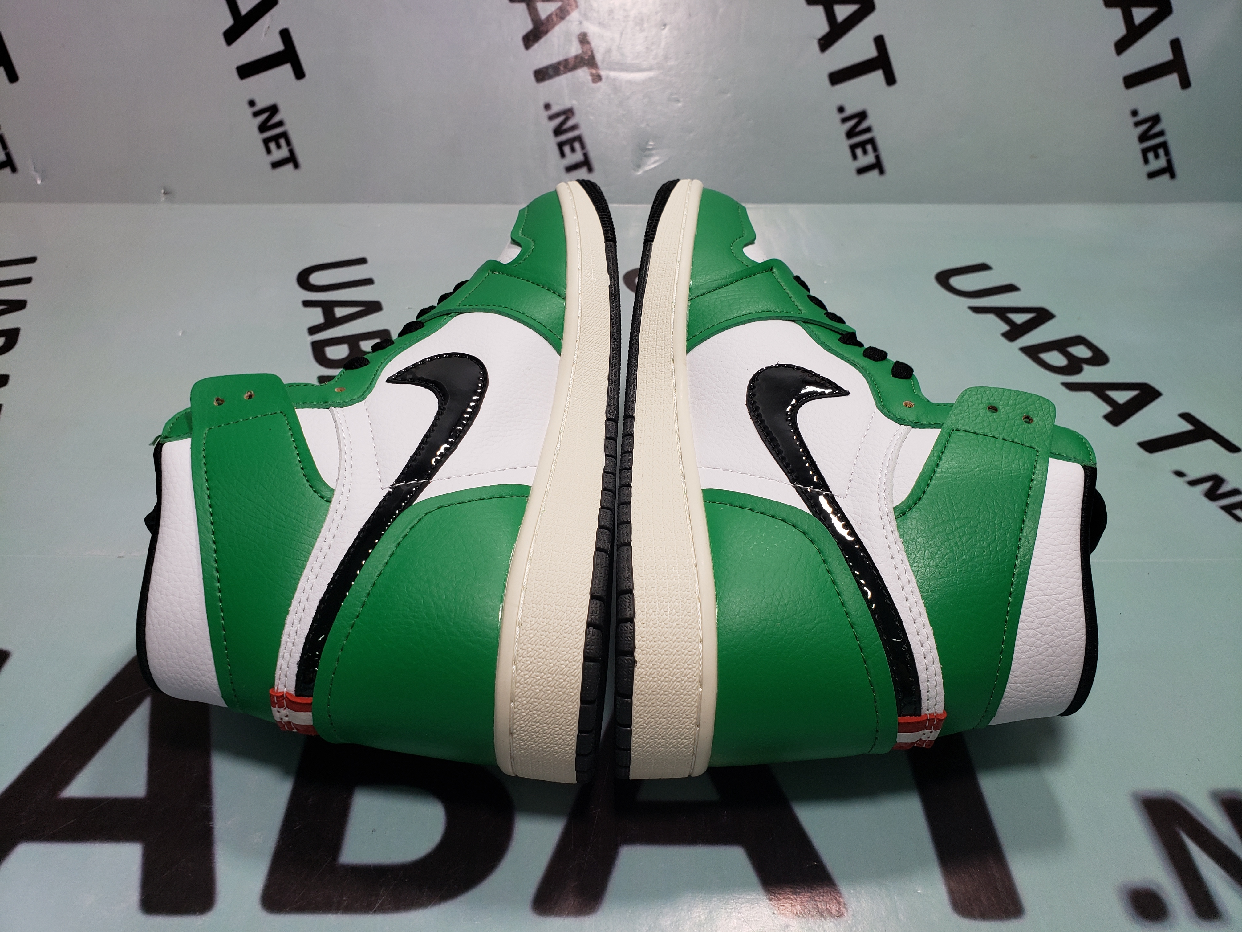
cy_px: 466
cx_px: 621
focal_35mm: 26
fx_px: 933
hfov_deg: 67.3
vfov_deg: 53.1
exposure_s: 1/50
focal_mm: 4.3
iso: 50
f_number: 2.4
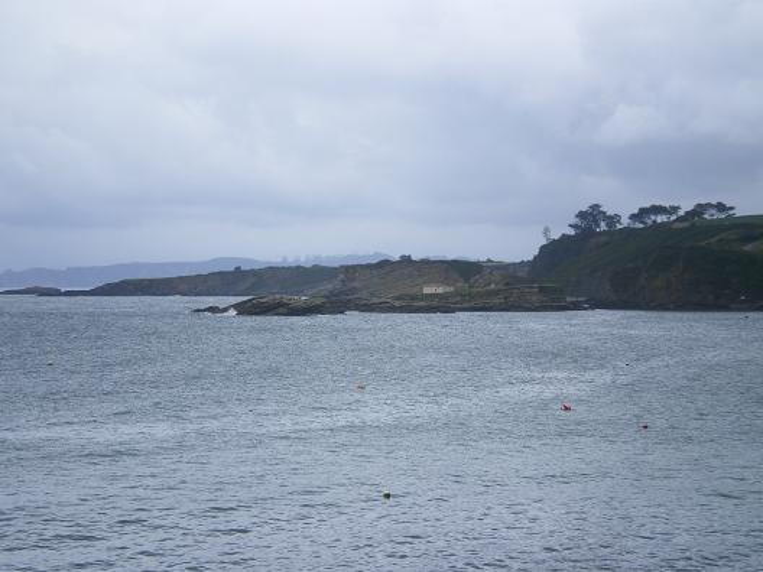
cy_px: 286
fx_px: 2182
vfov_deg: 14.9
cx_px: 382
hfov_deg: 19.8
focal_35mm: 99
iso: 64
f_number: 5.5
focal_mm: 16.3
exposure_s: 1/160
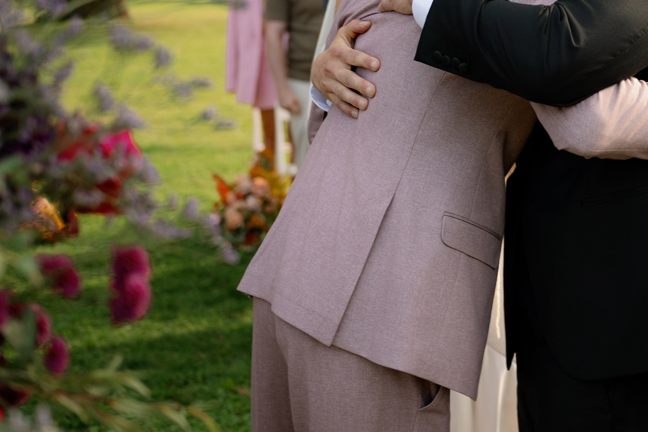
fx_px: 1368
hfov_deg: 26.2
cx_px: 508
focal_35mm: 76
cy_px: 49
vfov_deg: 17.7
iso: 50
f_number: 2.8
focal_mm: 40
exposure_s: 1/250
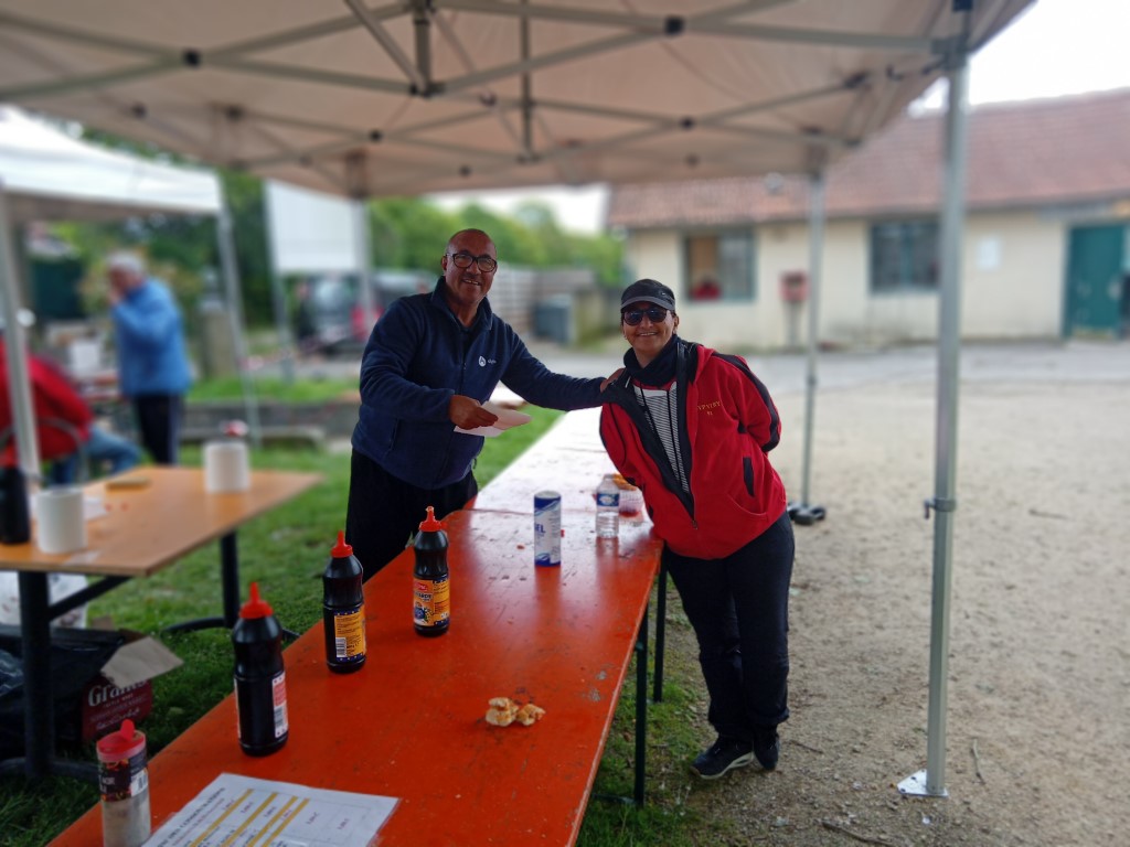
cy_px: 424
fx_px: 914
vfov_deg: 49.7
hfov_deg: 63.4
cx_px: 565
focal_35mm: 28
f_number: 2.8
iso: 200
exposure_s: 1/100
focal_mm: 3.95
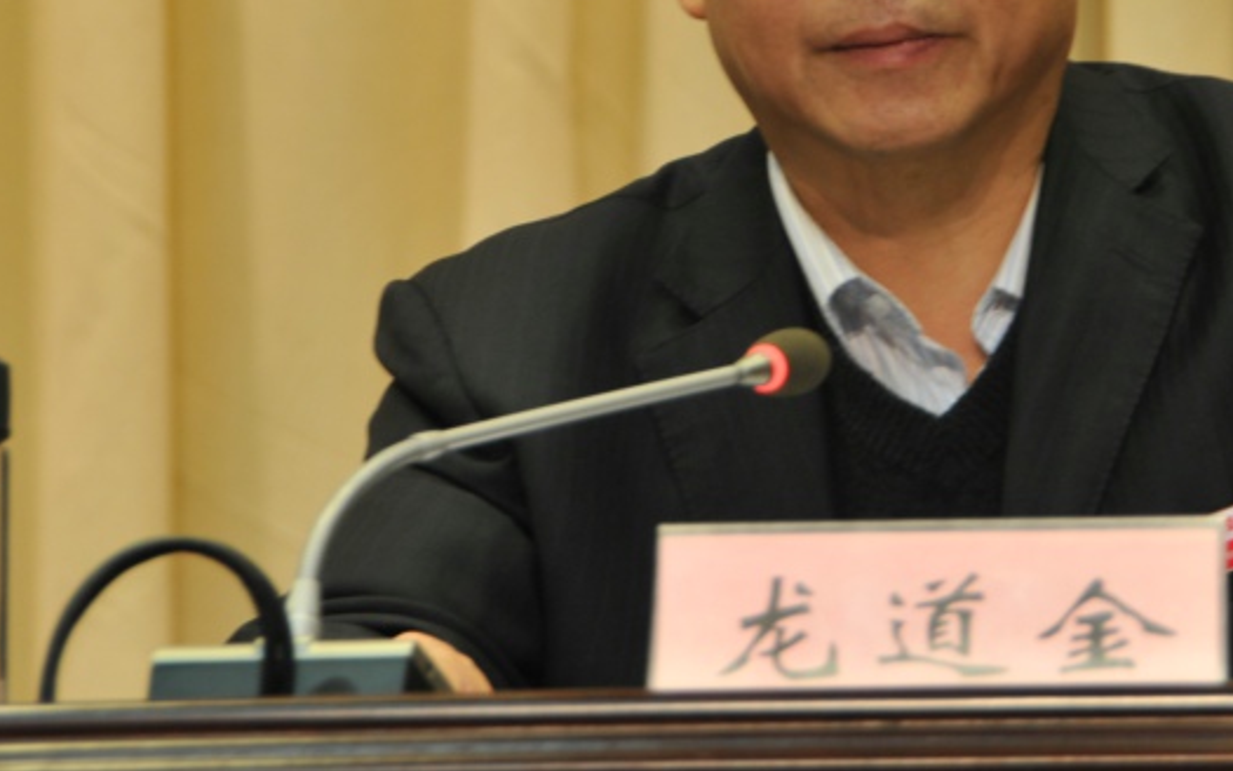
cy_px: 100
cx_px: 817
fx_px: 11424
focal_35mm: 340
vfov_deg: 3.9
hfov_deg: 6.2
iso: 400
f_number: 8
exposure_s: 1/40
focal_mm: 130
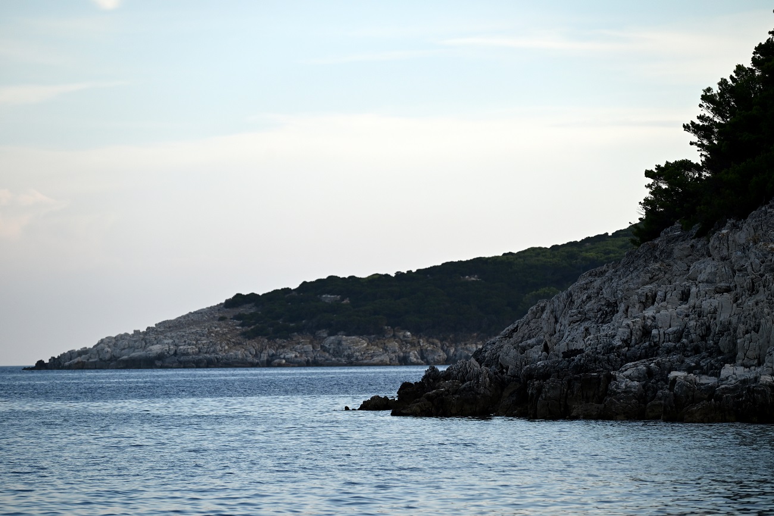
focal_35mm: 170
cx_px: 387
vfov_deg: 8.1
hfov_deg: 12.1
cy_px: 258
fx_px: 3655
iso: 220
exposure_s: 1/1000
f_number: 5
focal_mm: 170
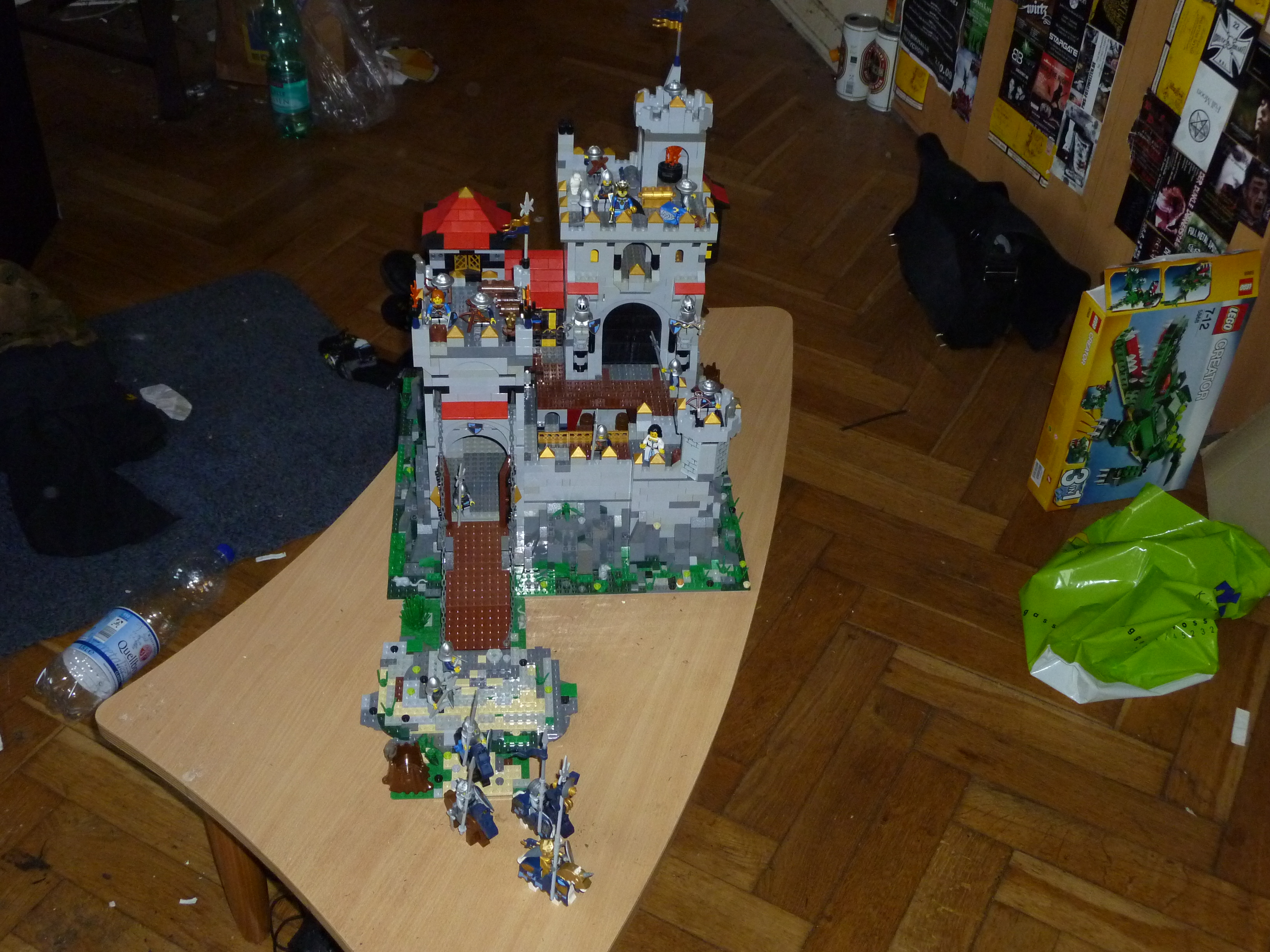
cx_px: 635
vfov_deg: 37.7
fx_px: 1394
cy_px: 476
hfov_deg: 49.0
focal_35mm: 38
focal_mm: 6.7
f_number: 3.9
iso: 400
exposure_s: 1/30
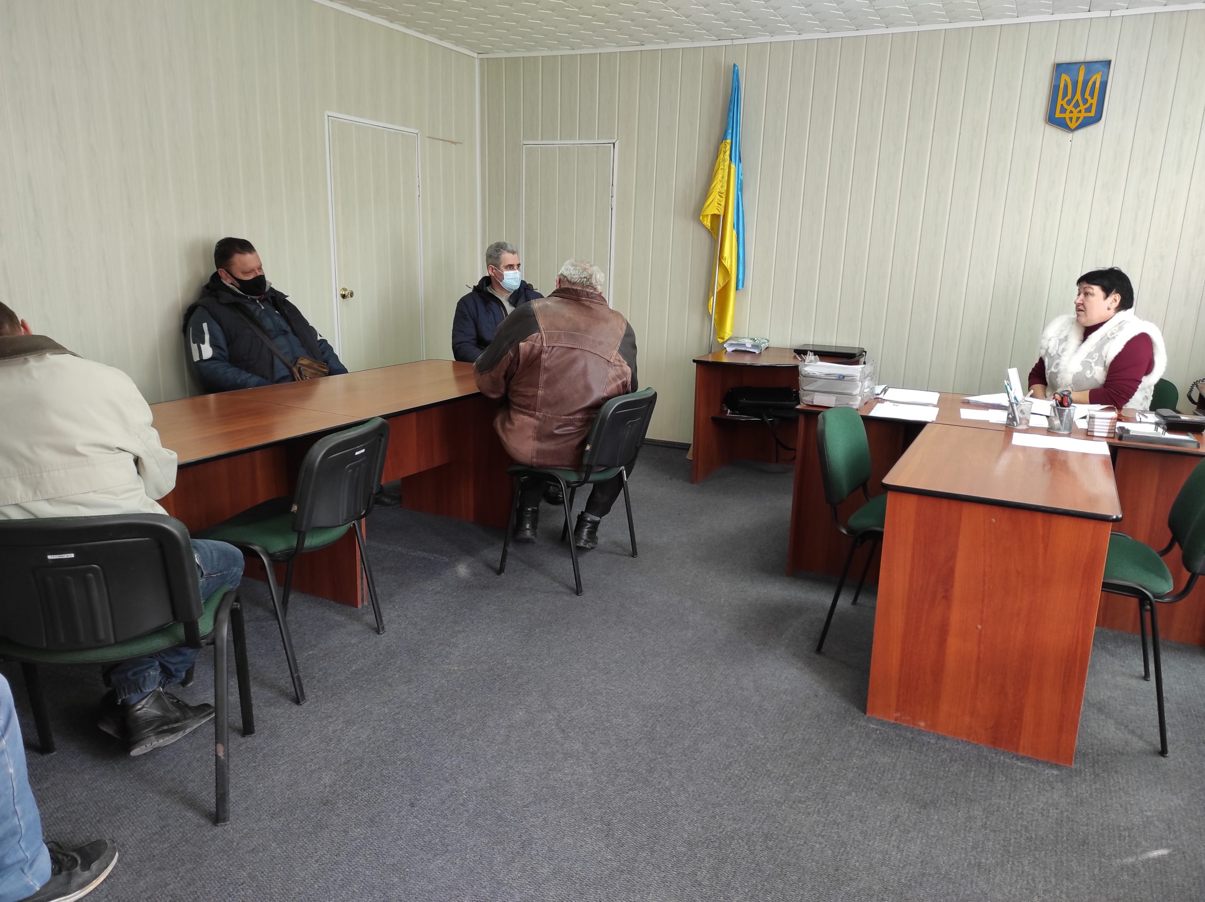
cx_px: 602
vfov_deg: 54.8
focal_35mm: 25
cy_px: 451
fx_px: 870
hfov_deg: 69.4
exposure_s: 1/33
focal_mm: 5.43
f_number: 1.89
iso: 272
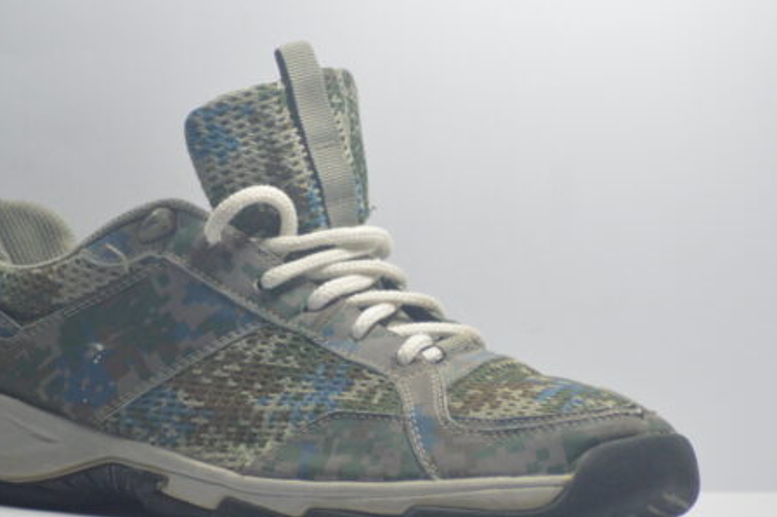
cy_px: 294
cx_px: 307
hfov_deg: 4.9
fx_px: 9101
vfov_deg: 3.3
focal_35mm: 422
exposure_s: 1/500
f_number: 4.8
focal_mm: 210
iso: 2000
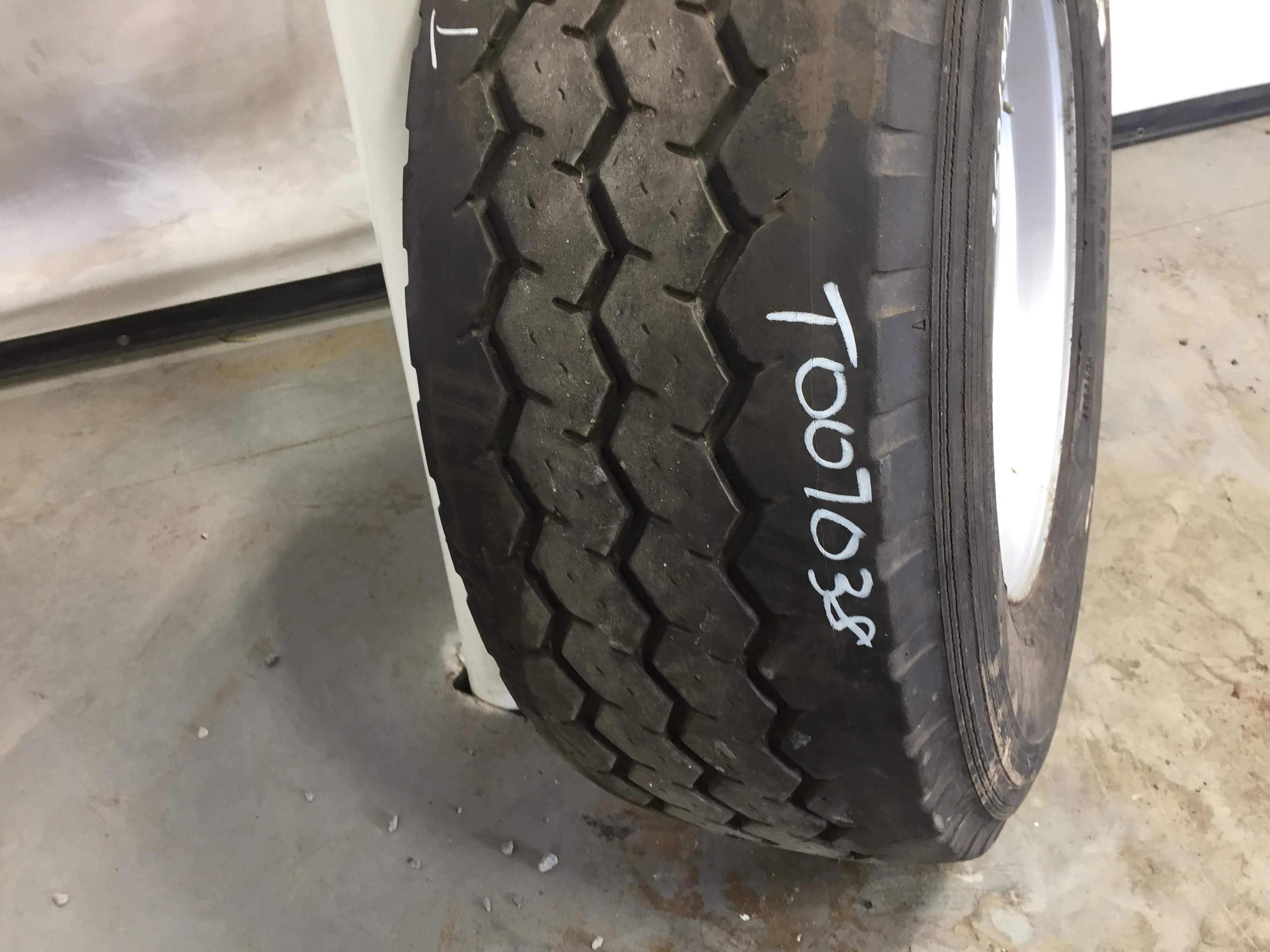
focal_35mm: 29
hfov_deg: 61.7
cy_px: 476
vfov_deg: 48.2
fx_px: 1064
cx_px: 635
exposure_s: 1/30
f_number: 2.2
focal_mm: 4.15
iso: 64
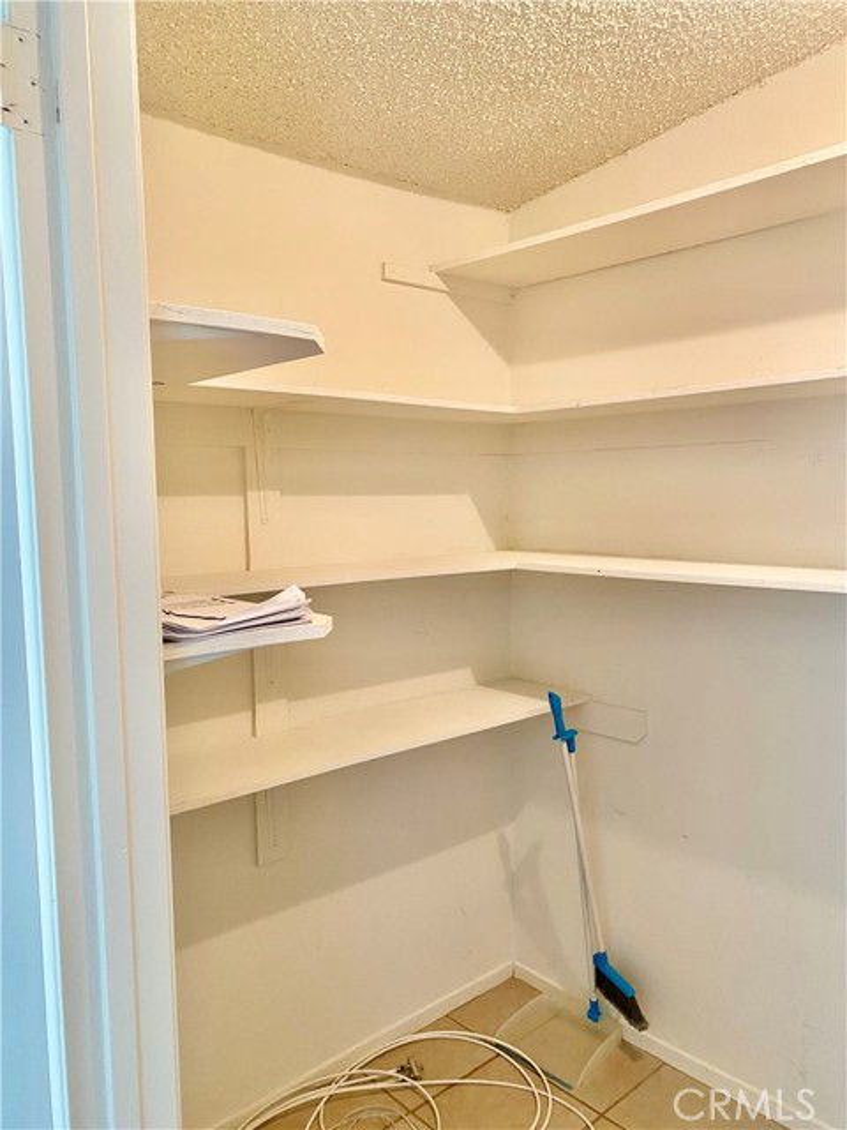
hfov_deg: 53.1
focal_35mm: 26
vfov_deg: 67.3
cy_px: 565
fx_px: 848
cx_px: 424
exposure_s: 1/60
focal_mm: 4.25
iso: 160
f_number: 1.8
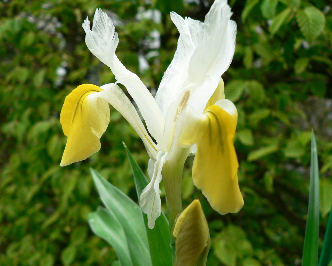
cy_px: 133
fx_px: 373
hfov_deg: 47.9
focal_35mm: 38
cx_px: 168
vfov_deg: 39.2
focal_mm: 6
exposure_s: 1/100
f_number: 3.2
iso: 80
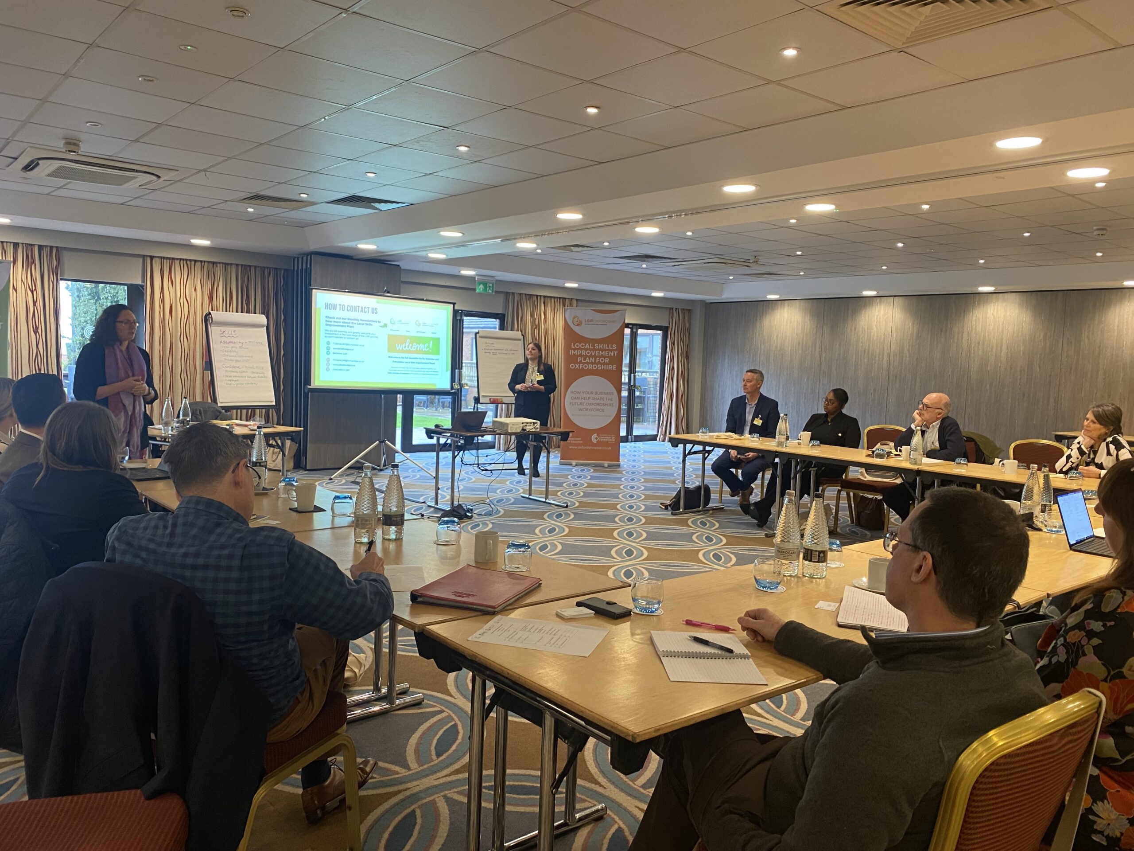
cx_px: 567
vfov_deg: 53.1
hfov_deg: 67.3
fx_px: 852
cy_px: 426
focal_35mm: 26
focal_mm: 4.25
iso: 160
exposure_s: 1/50
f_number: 1.8
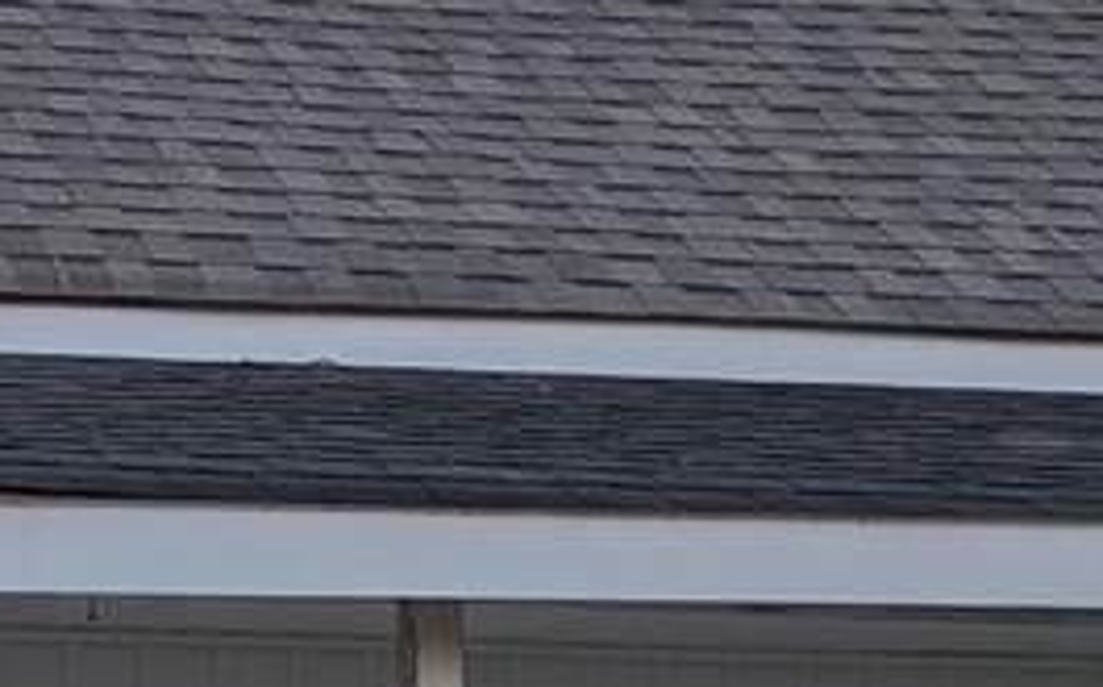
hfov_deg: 15.9
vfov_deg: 10.3
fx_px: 3694
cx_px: -412
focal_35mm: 123
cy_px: 1016
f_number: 1.7
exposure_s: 1/259
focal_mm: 4.53
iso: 28
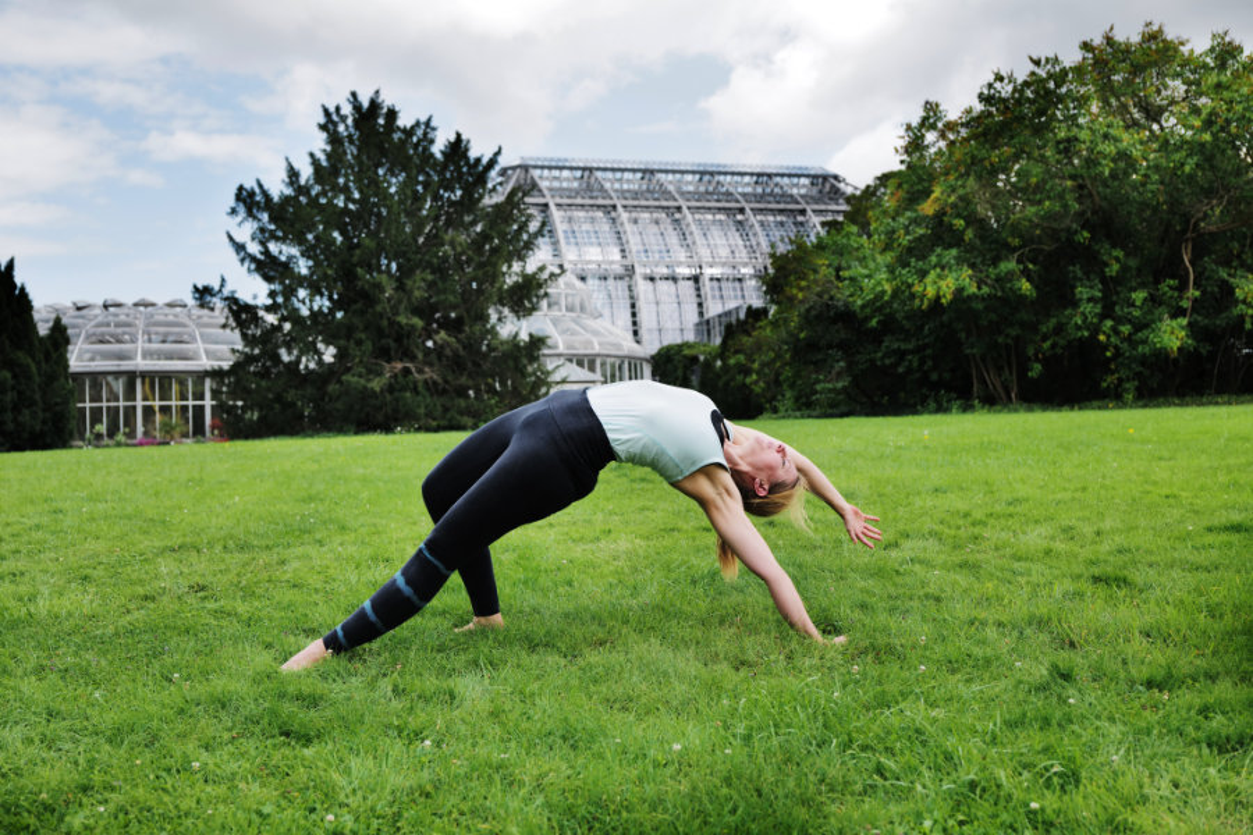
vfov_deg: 36.9
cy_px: 418
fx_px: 1253
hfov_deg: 53.1
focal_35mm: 36
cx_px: 626
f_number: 3.7
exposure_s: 1/1250
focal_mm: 36
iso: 200
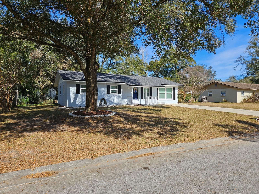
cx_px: 130
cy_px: 97
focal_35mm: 23
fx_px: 172
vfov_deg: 58.9
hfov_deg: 73.9
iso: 25
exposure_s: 1/1332
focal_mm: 5.4
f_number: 1.8
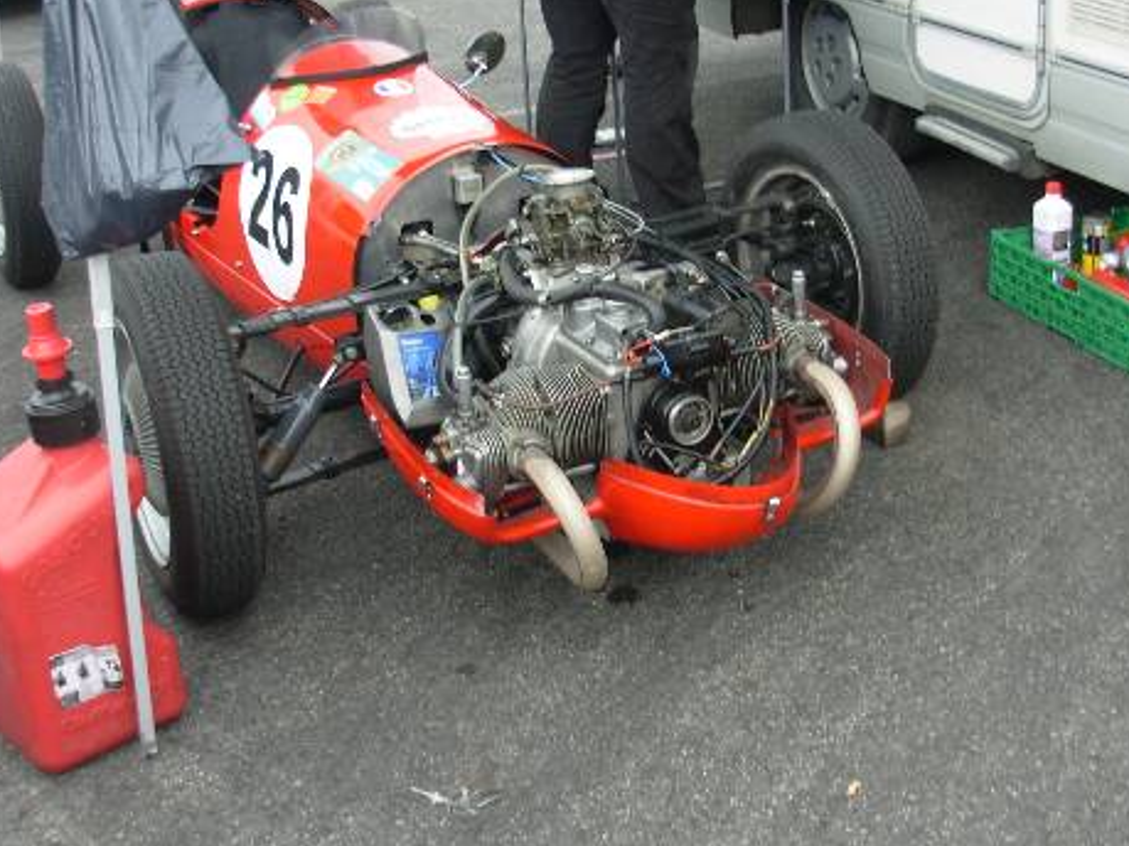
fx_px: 1728
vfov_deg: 27.5
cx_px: 652
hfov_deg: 36.1
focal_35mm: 53
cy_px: 379
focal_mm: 6.3
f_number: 2.9
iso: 50
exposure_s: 1/85.4
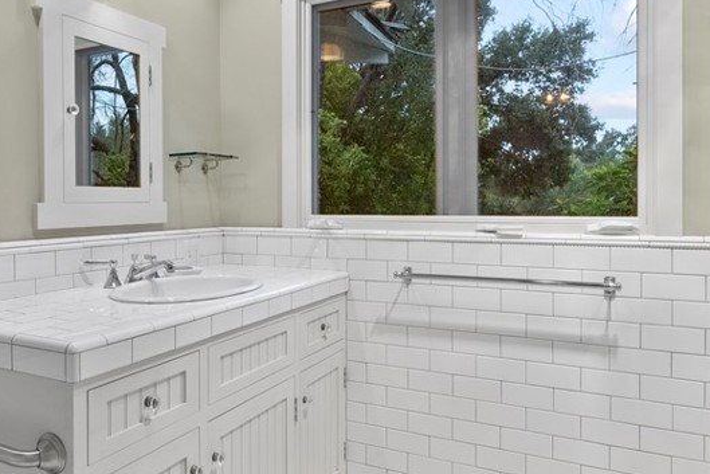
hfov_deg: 58.1
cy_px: 214
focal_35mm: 31
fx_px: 612
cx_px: 205
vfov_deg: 42.3
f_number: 8
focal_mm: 16
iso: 1250
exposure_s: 1/20
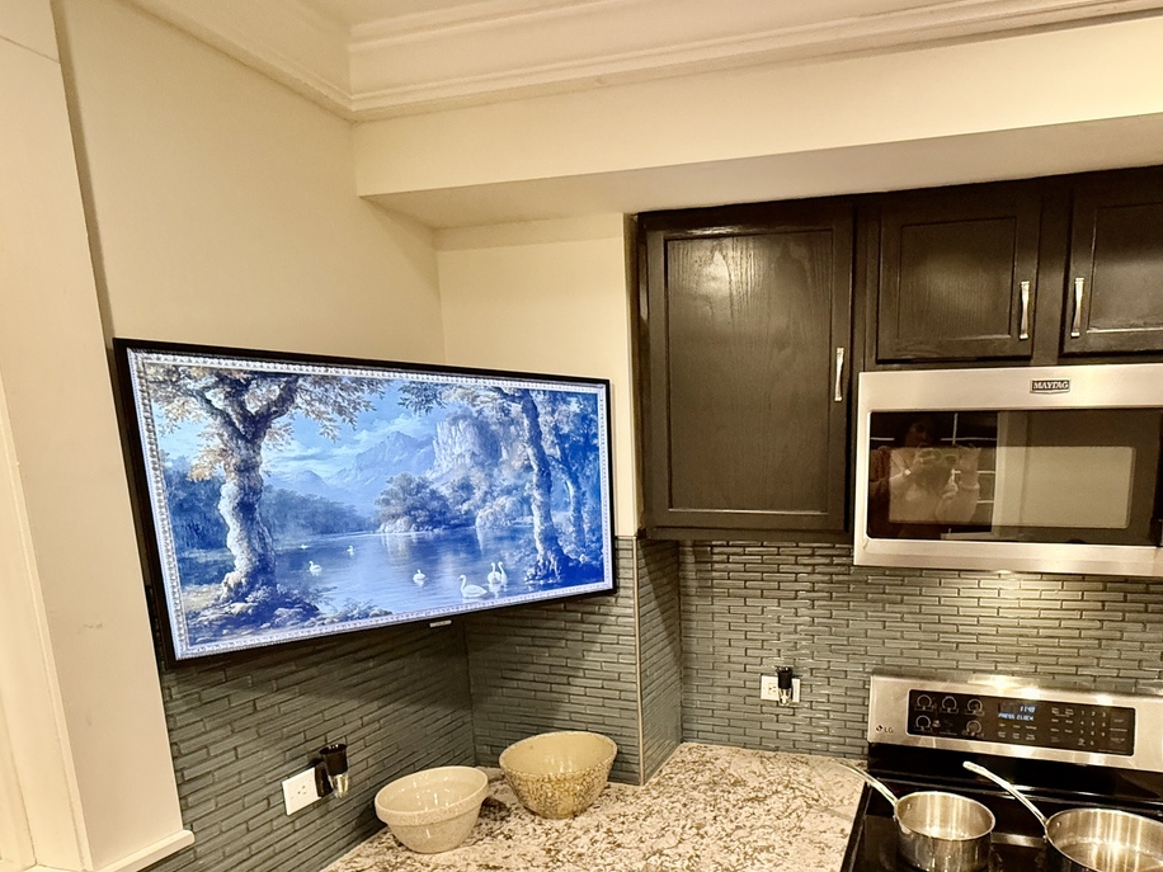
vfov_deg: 59.4
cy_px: 594
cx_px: 745
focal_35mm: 22
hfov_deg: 74.7
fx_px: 739
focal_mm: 2.22
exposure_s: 1/60
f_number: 2.2
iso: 500
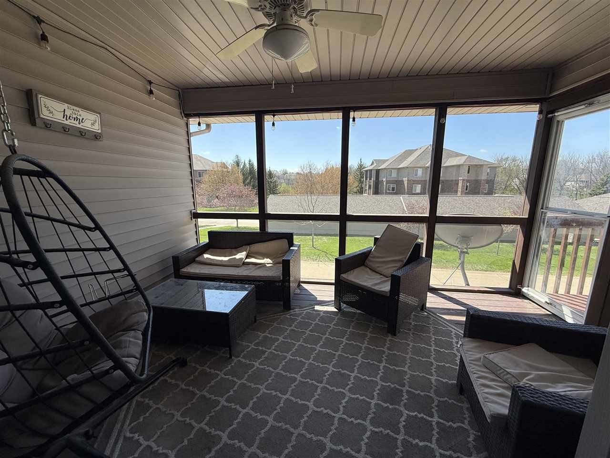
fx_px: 247
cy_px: 229
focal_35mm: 14
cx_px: 305
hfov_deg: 102.1
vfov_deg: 85.7
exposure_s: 1/686
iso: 50
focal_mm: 2.22
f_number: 2.2
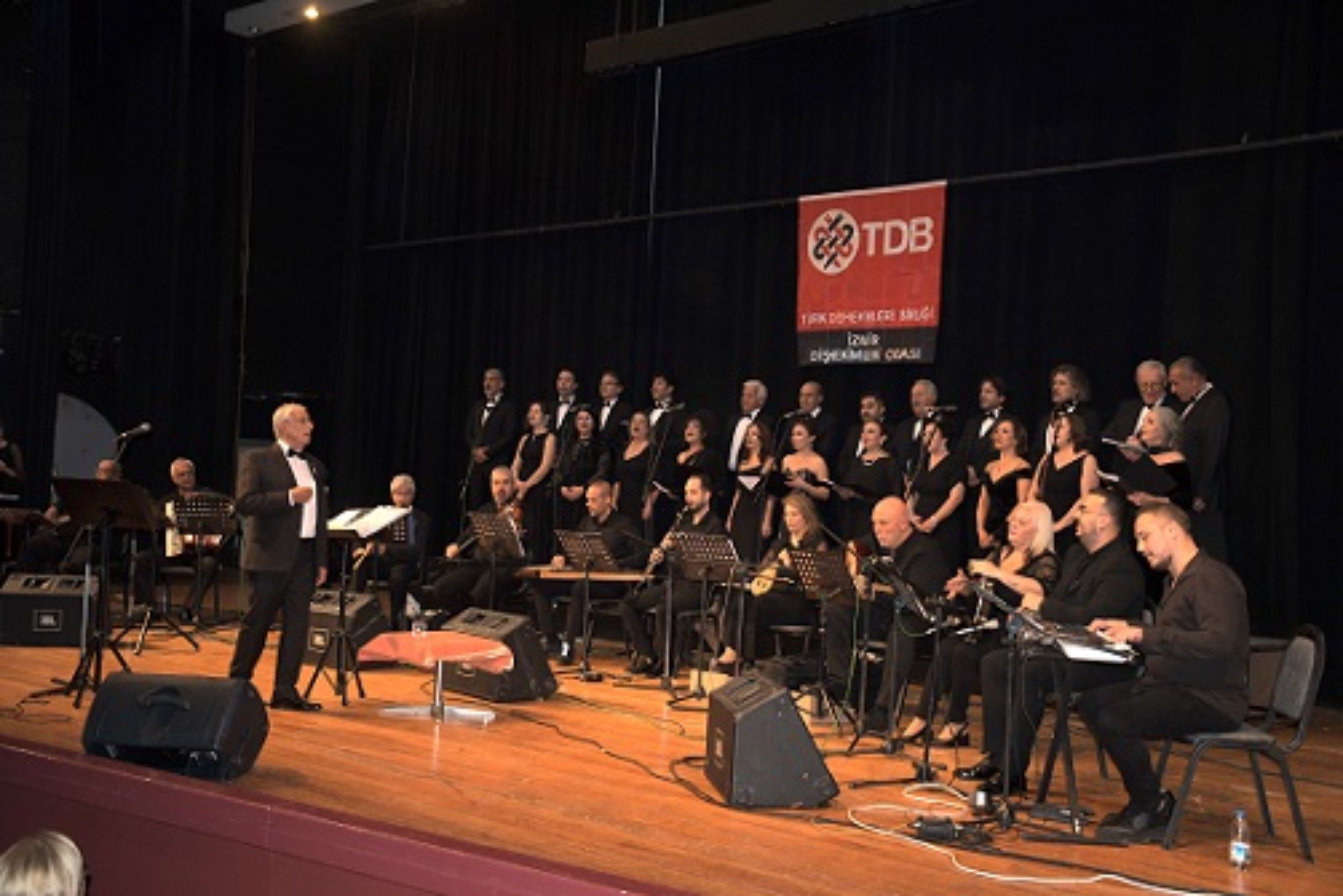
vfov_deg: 34.2
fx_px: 1455
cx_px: 672
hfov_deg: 49.5
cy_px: 448
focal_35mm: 39
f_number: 3.8
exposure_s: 1/60
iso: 100
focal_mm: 26
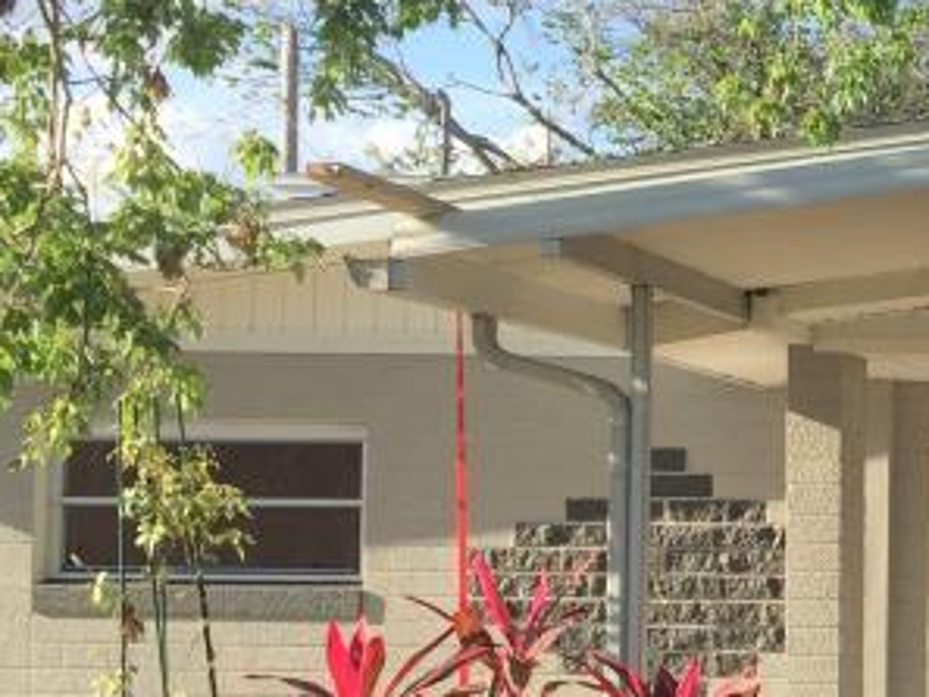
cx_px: 1339
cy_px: 497
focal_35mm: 100
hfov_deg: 17.8
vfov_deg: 14.8
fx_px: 2685
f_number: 2.2
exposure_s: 1/1041
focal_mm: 4.15
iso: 32
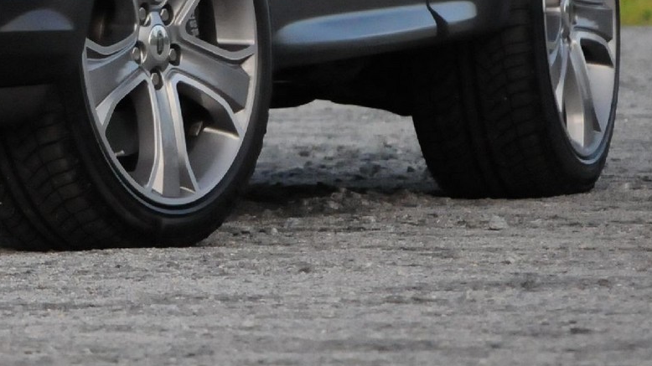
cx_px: -115
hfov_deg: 3.4
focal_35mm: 631
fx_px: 10900
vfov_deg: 1.9
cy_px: -304
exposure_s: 1/1000
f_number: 5
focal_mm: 125
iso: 2000
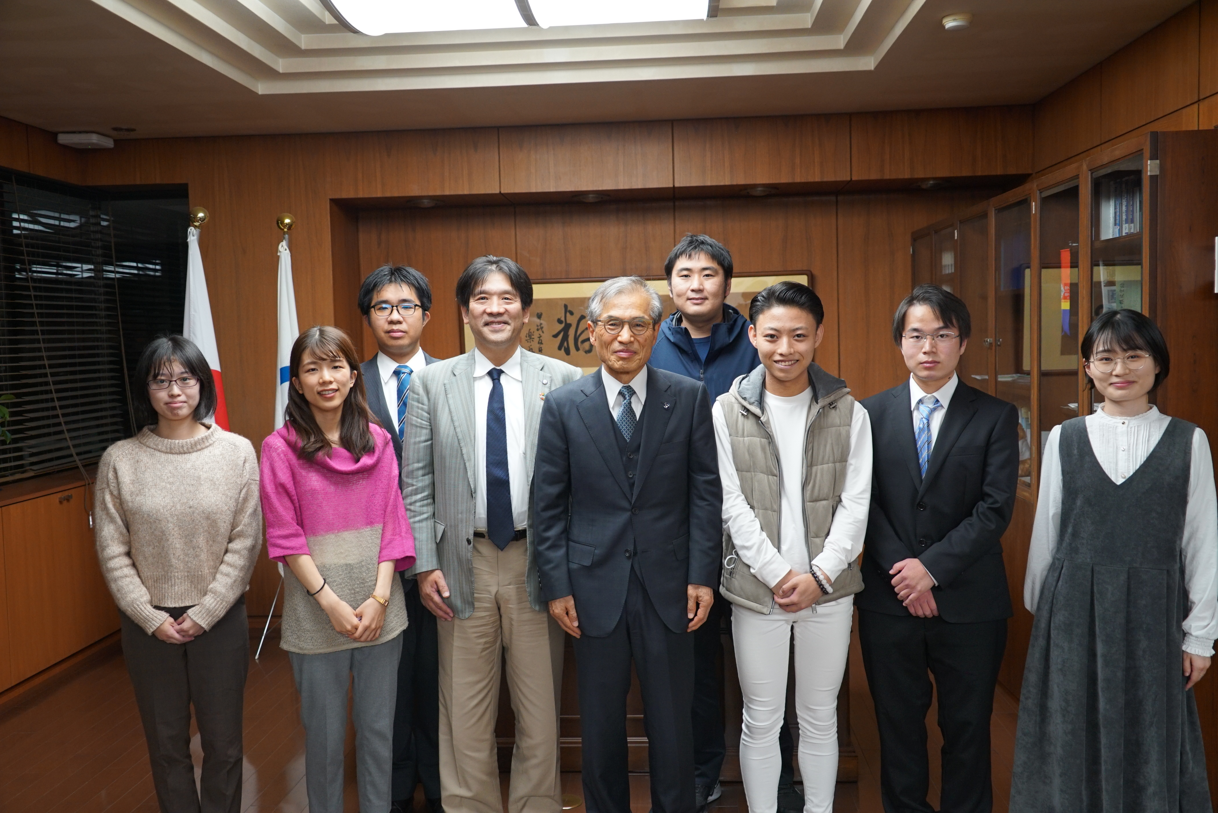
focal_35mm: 32
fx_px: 1083
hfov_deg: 58.7
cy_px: 406
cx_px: 609
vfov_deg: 41.2
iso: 1250
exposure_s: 1/160
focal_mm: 32
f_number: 4
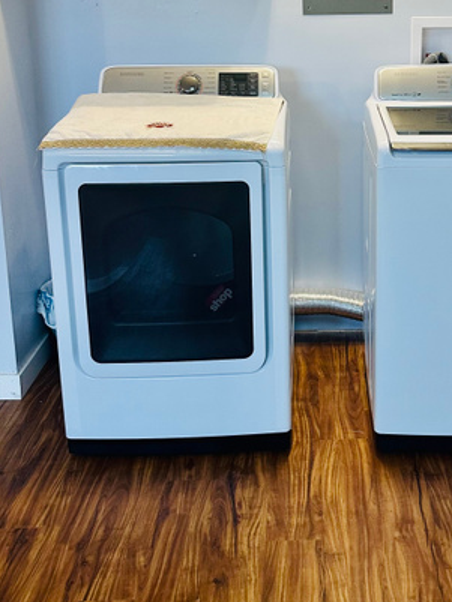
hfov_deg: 31.0
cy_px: 156
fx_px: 800
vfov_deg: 40.2
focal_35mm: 46
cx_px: 342
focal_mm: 6.86
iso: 250
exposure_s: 1/120
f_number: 1.78
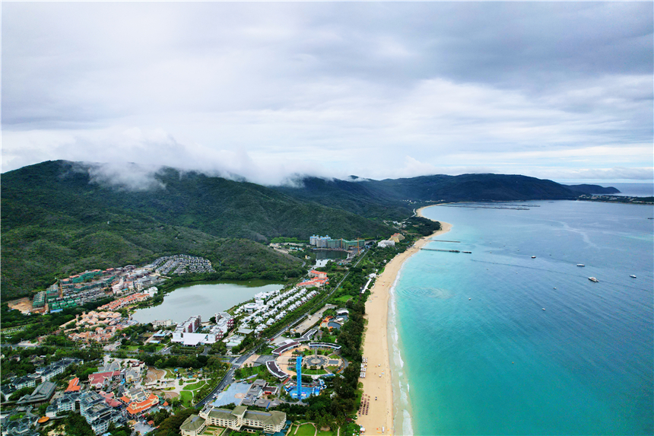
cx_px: 327
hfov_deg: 78.6
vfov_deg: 57.2
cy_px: 218
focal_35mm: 22
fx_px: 400
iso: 100
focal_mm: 8.38
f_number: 2.8
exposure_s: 1/3200
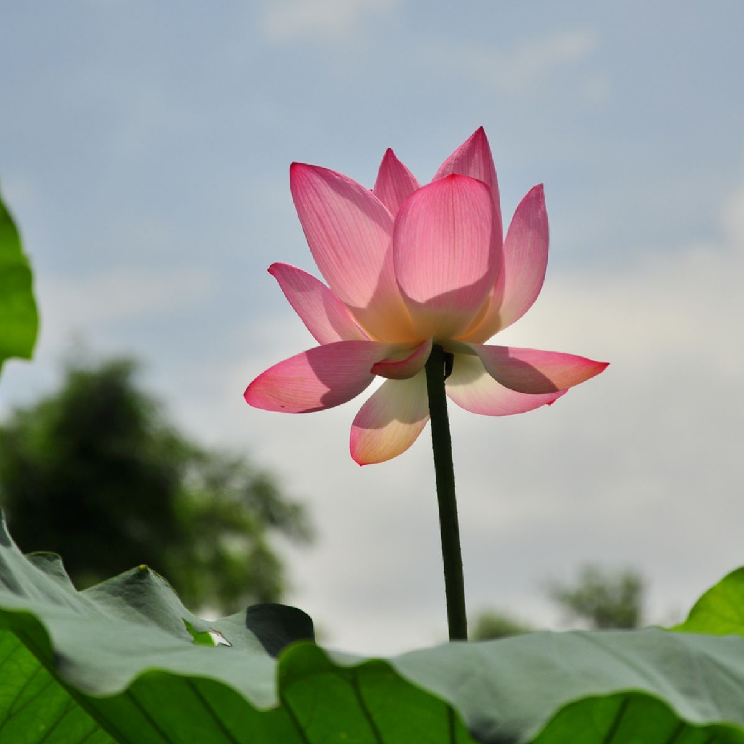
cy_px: 281
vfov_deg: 8.7
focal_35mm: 202
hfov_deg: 8.7
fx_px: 4903
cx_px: 372
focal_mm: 105
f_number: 5.6
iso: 200
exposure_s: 1/2500
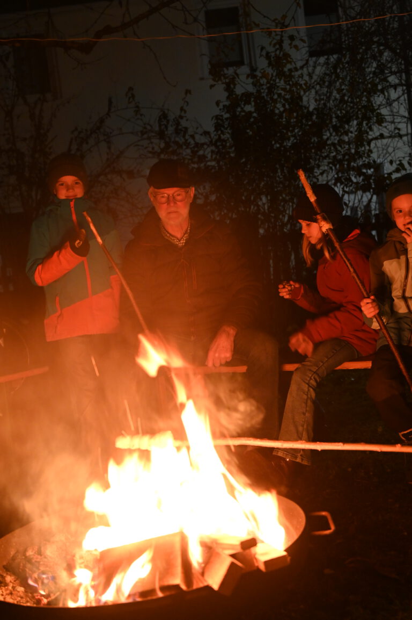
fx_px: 756
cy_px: 310
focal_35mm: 44
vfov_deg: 44.5
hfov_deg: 30.5
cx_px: 206
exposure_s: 1/50
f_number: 4
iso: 4000
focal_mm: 44
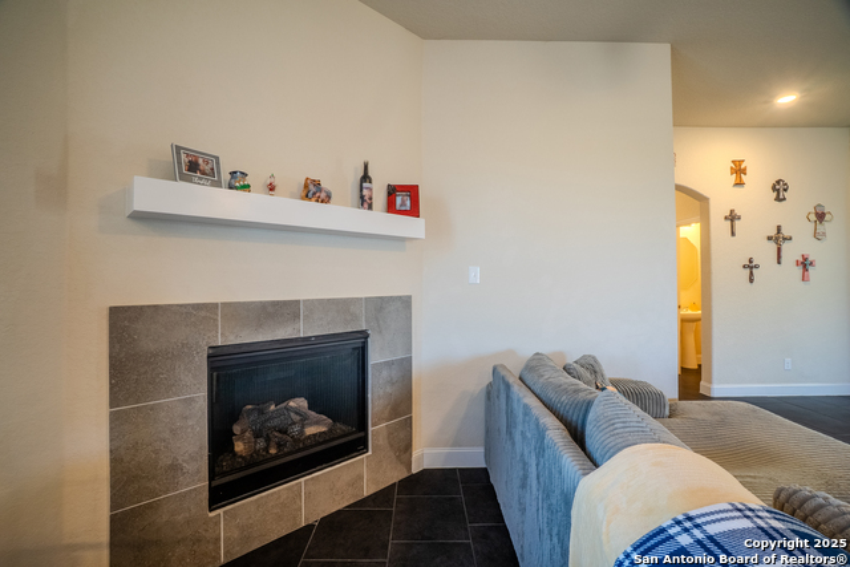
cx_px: 425
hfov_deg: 100.4
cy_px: 284
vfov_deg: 77.4
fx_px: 354
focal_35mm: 15
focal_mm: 10
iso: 400
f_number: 11
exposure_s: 1/8
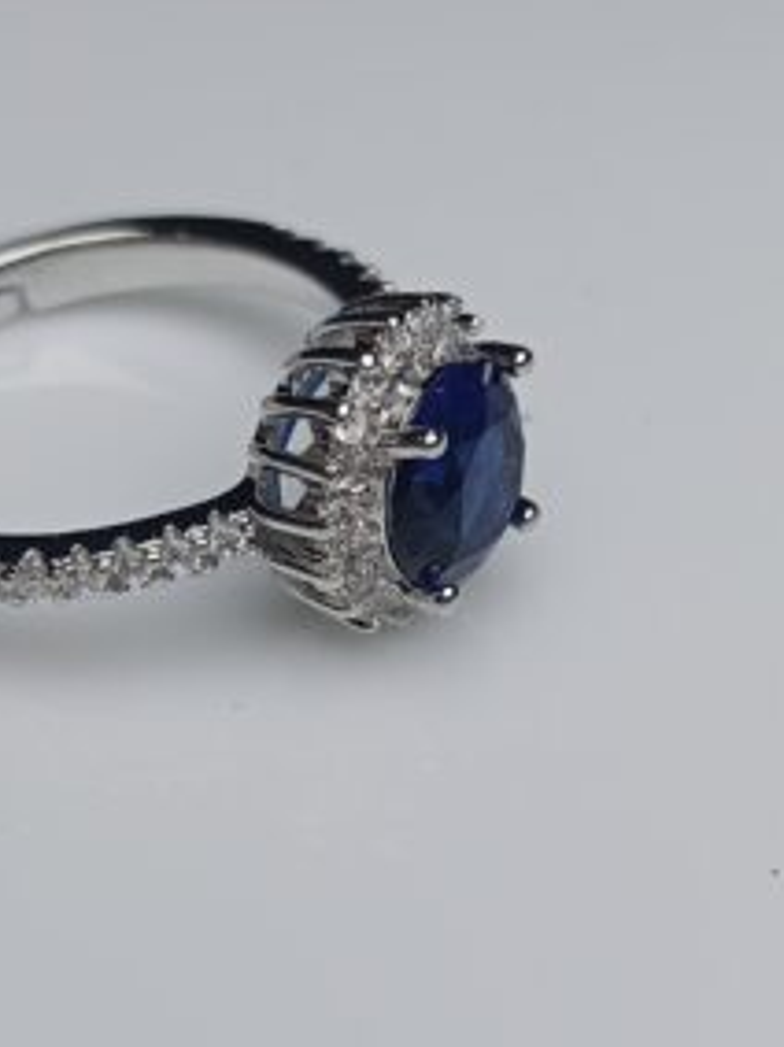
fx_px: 2206
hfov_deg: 20.1
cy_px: 716
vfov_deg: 26.5
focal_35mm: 73
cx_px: 292
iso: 50
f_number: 1.8
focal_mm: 3.98
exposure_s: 1/527
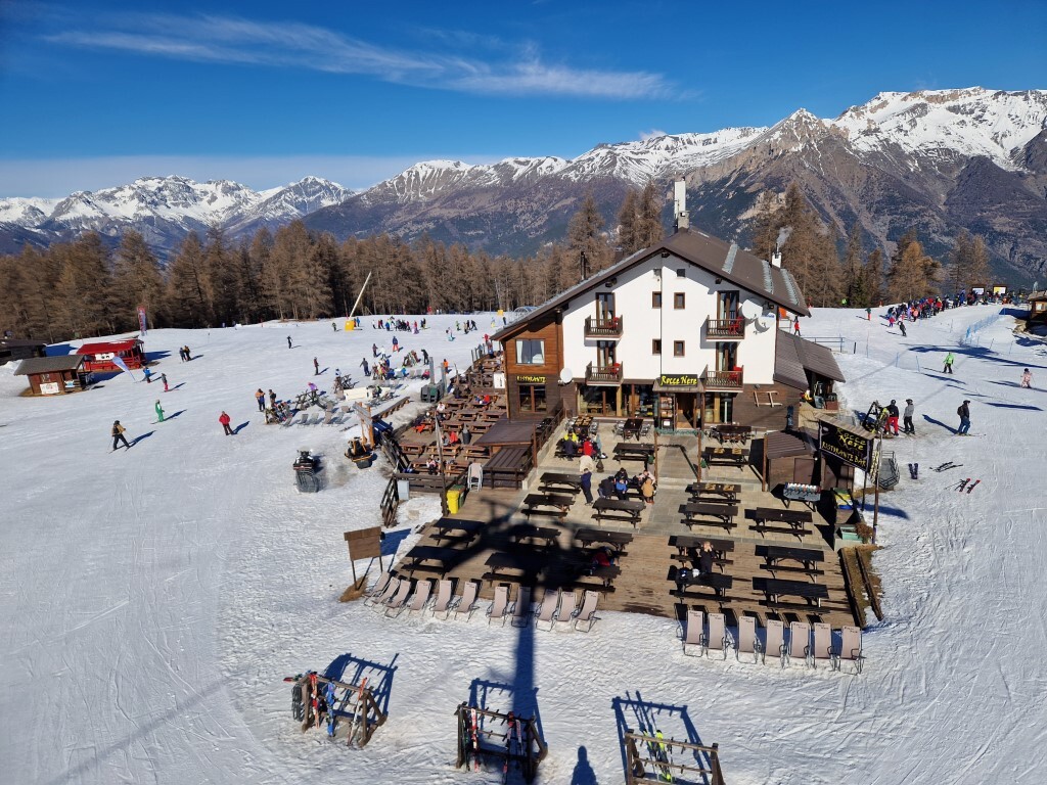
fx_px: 696
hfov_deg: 73.9
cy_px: 392
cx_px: 524
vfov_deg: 58.9
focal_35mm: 23
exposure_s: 1/4224
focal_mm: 5.4
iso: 50
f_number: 1.8
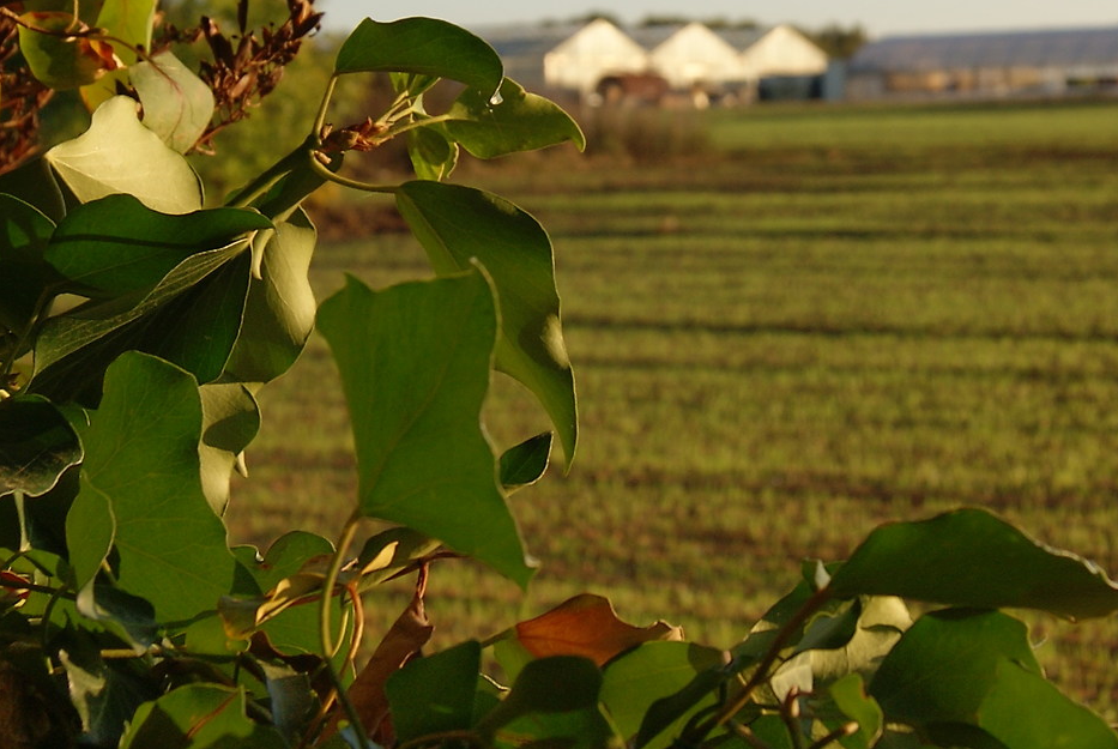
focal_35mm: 108
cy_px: 261
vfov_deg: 12.7
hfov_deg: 18.8
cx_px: 820
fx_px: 3359
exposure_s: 1/125
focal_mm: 28
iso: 100
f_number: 9
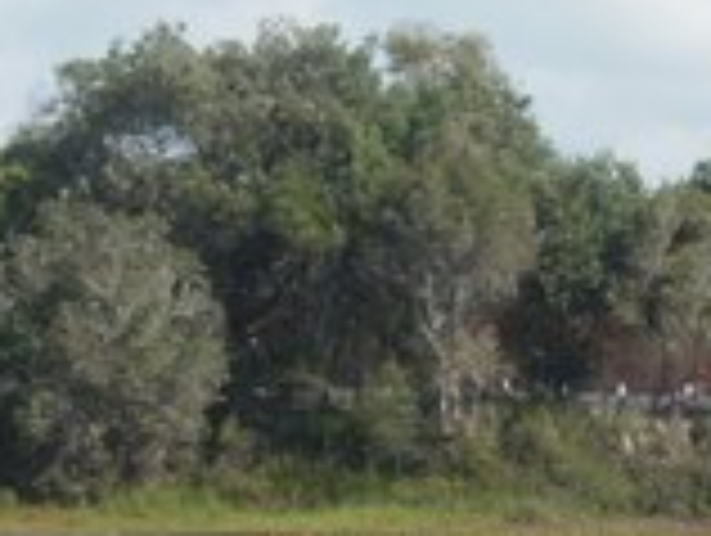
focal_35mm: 429
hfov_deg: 4.6
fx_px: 8825
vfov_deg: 3.5
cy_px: 486
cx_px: 662
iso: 79
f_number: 8.2
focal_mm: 23.4
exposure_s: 1/222
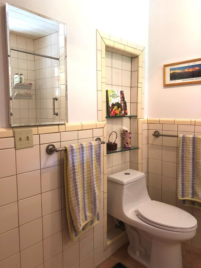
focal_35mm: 28
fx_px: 217
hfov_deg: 49.7
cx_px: 100
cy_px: 134
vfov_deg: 63.4
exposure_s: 1/15
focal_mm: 4
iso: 50
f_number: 1.8
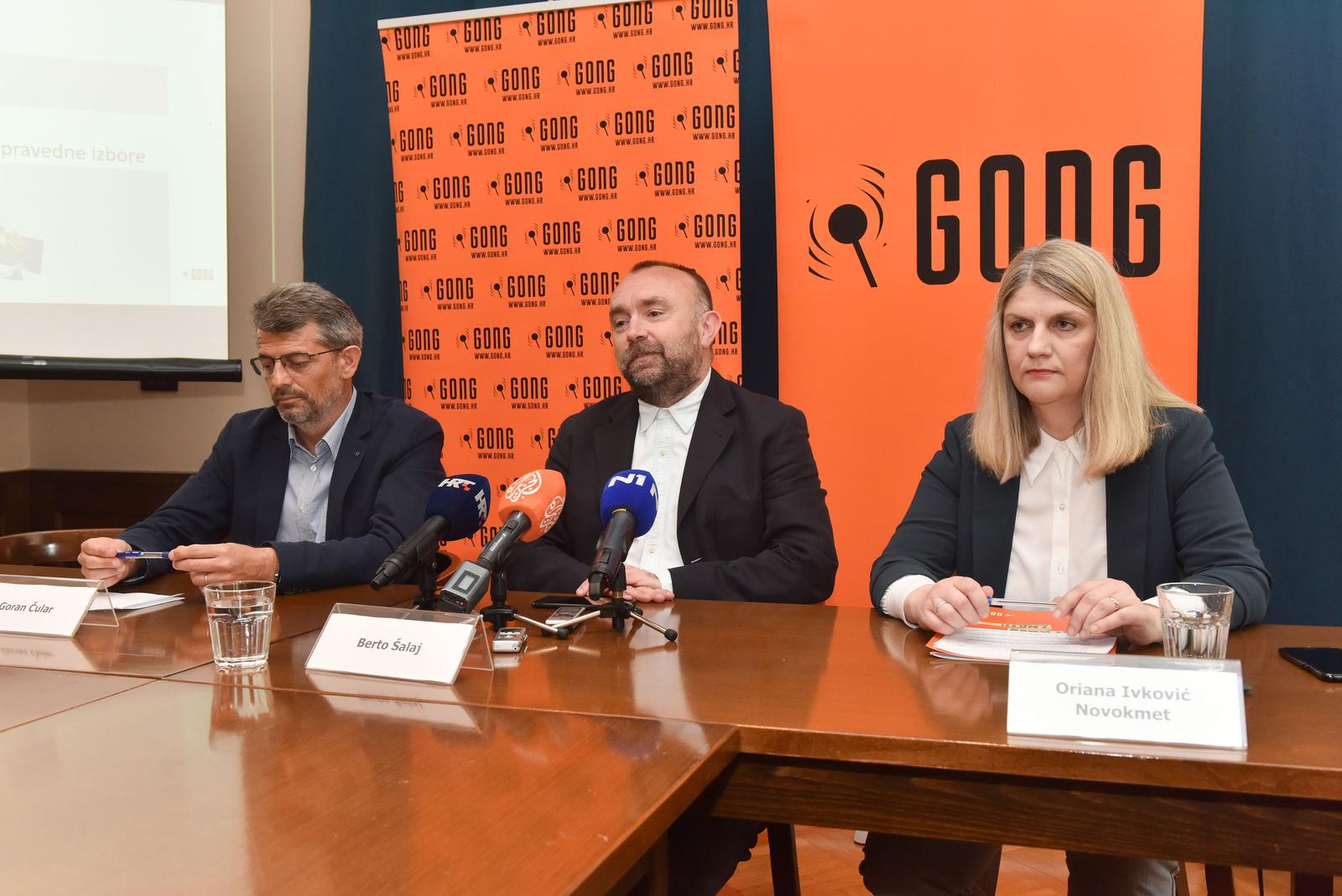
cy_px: 448
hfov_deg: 55.8
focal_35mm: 34
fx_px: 1268
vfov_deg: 38.9
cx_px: 671
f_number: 7.1
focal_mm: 34
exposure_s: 1/125
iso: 1600
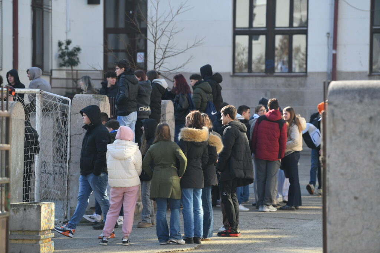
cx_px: 190
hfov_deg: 11.7
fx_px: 1847
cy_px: 126
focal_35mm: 175
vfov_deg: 7.8
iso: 200
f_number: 4
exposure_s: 1/500
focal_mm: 175
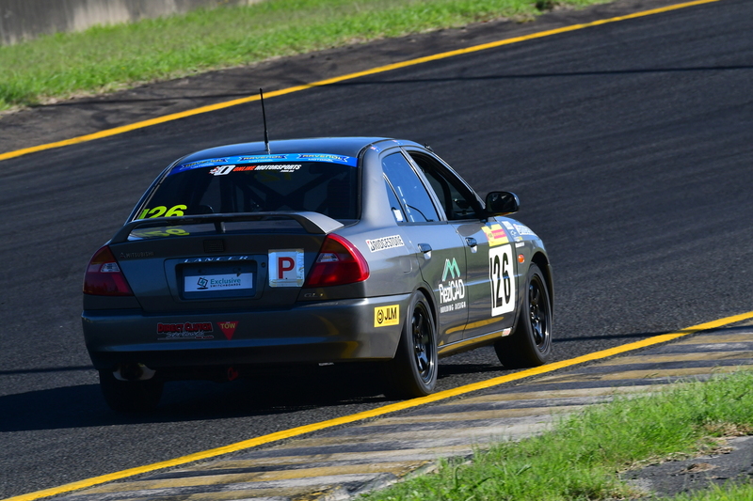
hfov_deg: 3.8
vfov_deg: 2.5
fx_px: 11292
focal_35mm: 540
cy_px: 250
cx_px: 376
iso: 500
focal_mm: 360
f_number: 11
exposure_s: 1/640
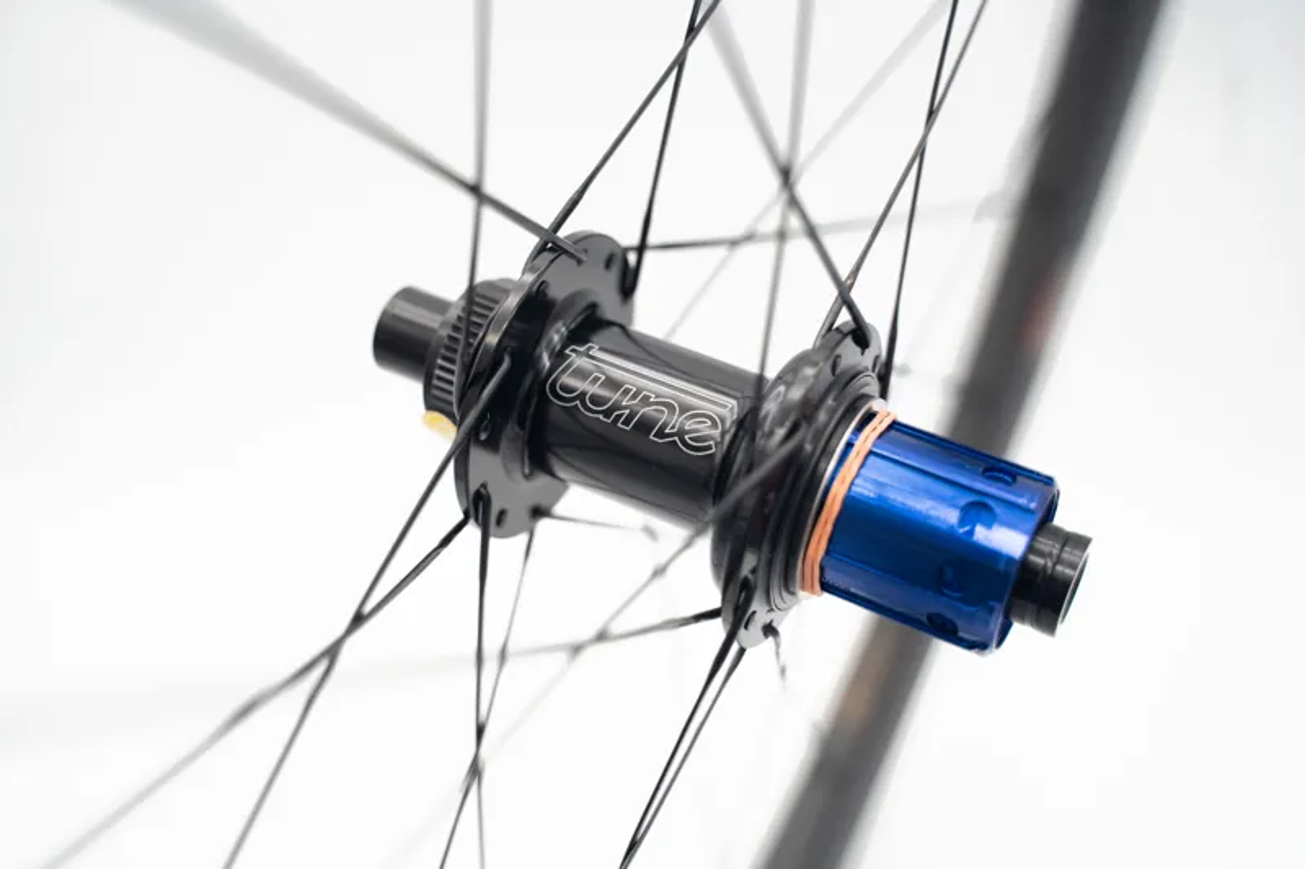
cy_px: 434
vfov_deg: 32.6
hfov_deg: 47.4
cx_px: 652
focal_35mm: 41
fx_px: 1486
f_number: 2.8
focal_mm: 41
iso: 800
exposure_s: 1/1600
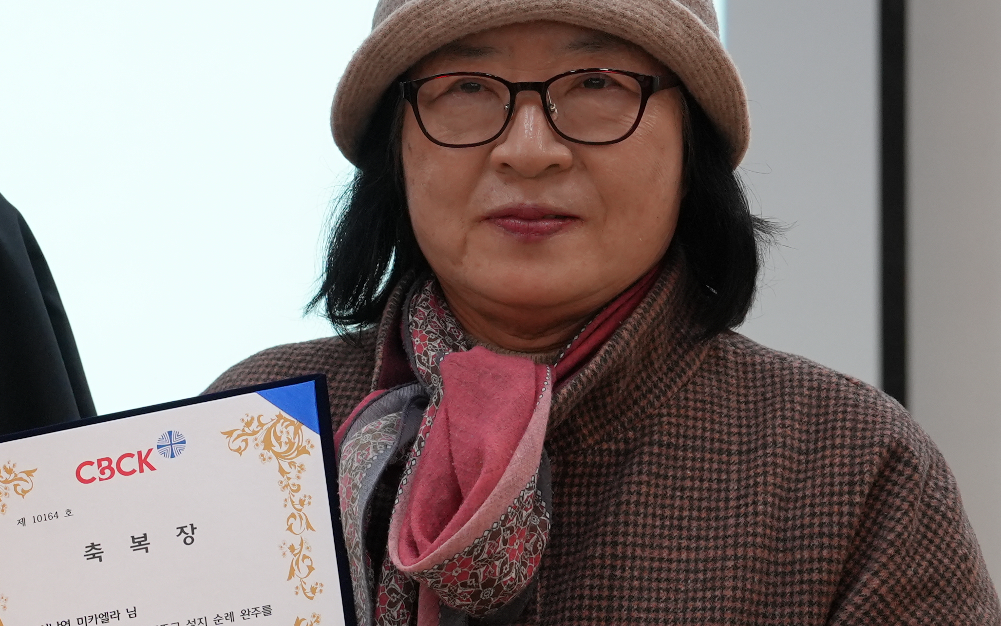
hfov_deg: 14.1
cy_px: 432
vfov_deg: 9.0
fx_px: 3983
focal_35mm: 146
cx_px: -2
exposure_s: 1/160
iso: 1000
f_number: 4
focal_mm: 42
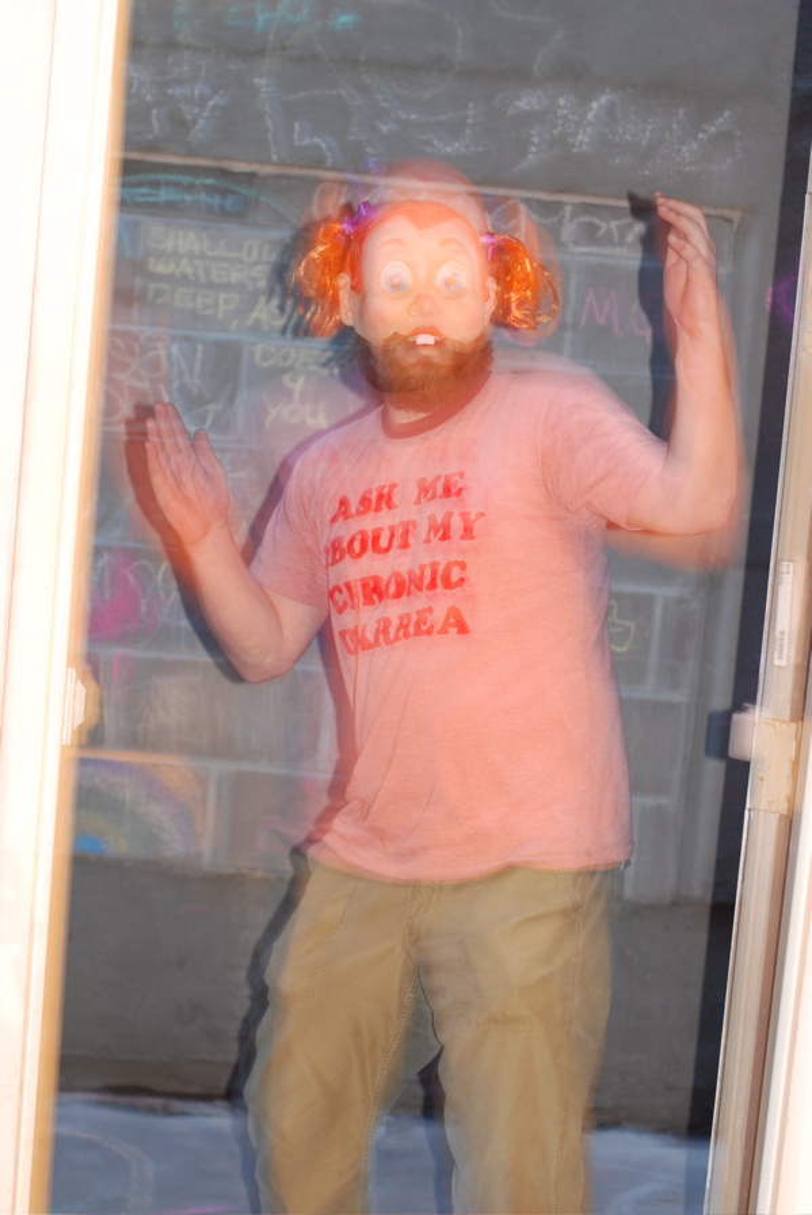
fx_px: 2532
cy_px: 608
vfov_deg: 27.0
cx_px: 406
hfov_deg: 18.2
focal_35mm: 75
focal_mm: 50
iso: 200
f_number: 2.8
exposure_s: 1/2.5
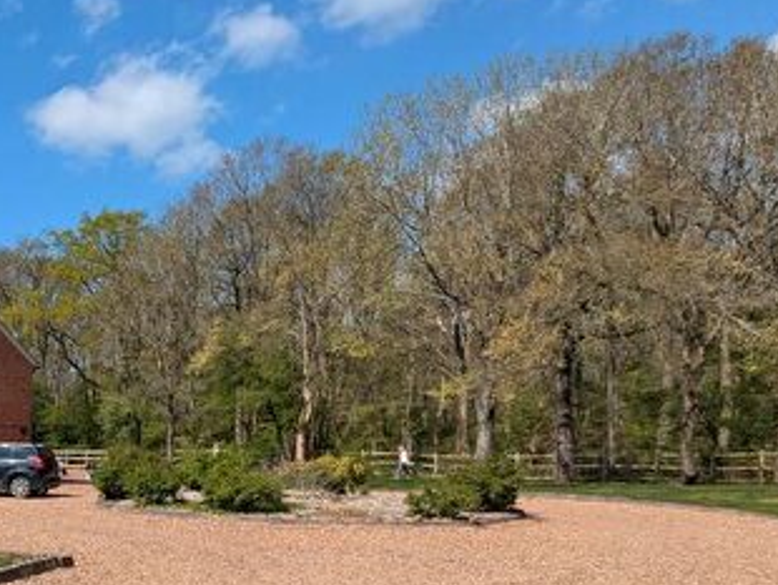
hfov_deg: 42.9
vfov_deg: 38.2
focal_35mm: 36
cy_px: 471
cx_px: -26
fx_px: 810
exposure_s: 1/1821
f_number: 2.2
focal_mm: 2.35
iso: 48
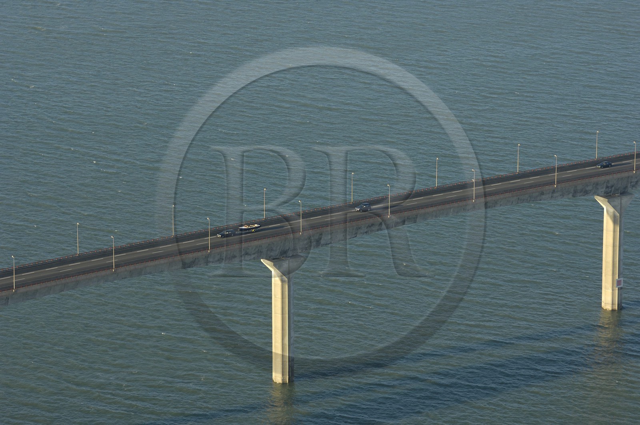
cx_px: 320
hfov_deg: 13.1
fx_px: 2796
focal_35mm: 158
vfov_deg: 8.7
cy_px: 212
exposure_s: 1/350
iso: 100
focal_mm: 105
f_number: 4
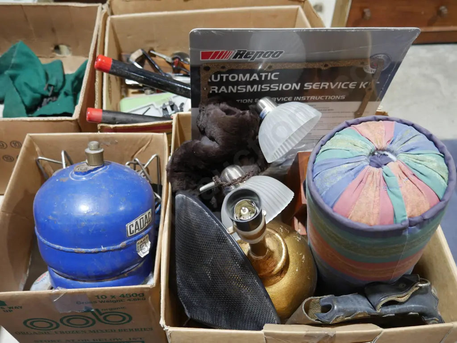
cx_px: 228
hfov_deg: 56.8
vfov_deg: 44.2
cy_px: 172
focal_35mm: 32
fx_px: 423
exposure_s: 1/60
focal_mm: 16
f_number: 3.6
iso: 500
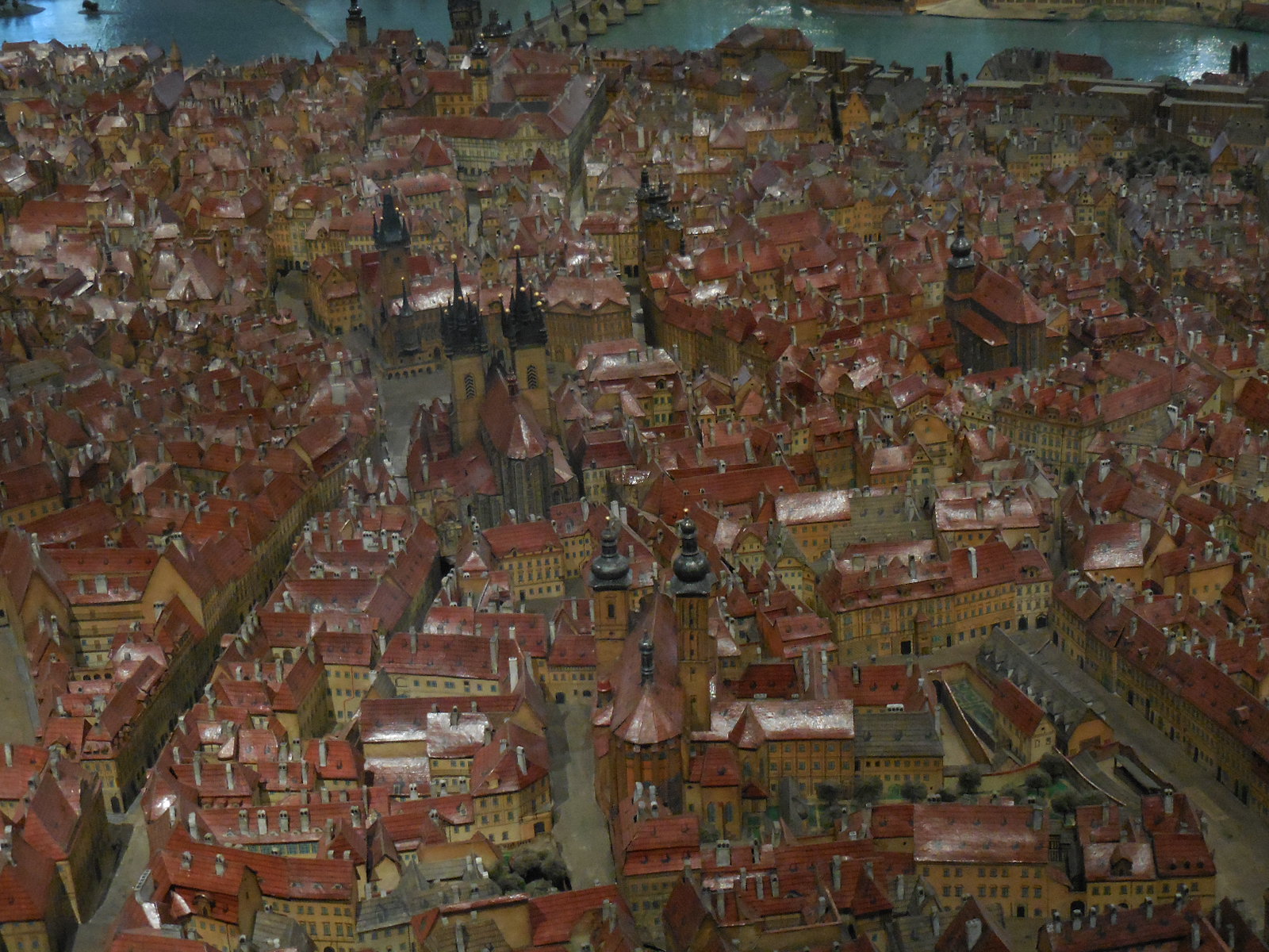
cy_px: 476
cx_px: 634
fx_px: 2236
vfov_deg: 24.0
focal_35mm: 61
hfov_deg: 31.7
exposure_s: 1/6
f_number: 4.5
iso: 800
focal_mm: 11
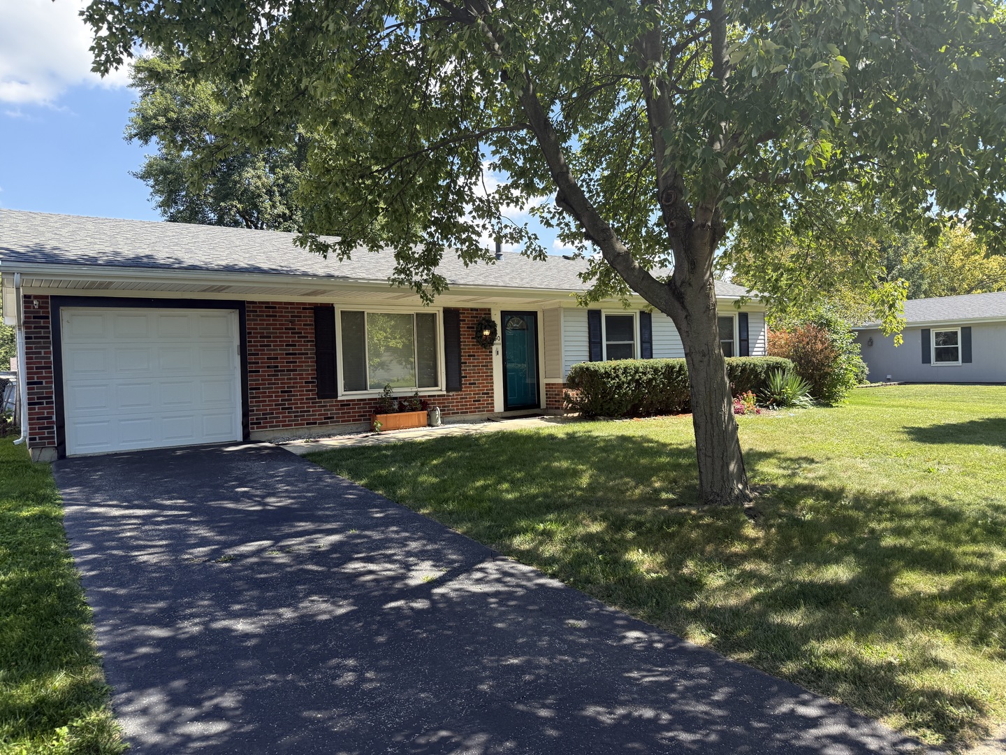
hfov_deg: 71.6
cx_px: 503
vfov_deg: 56.8
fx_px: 697
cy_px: 378
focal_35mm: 24
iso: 100
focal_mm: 6.76
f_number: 1.78
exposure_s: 1/1314
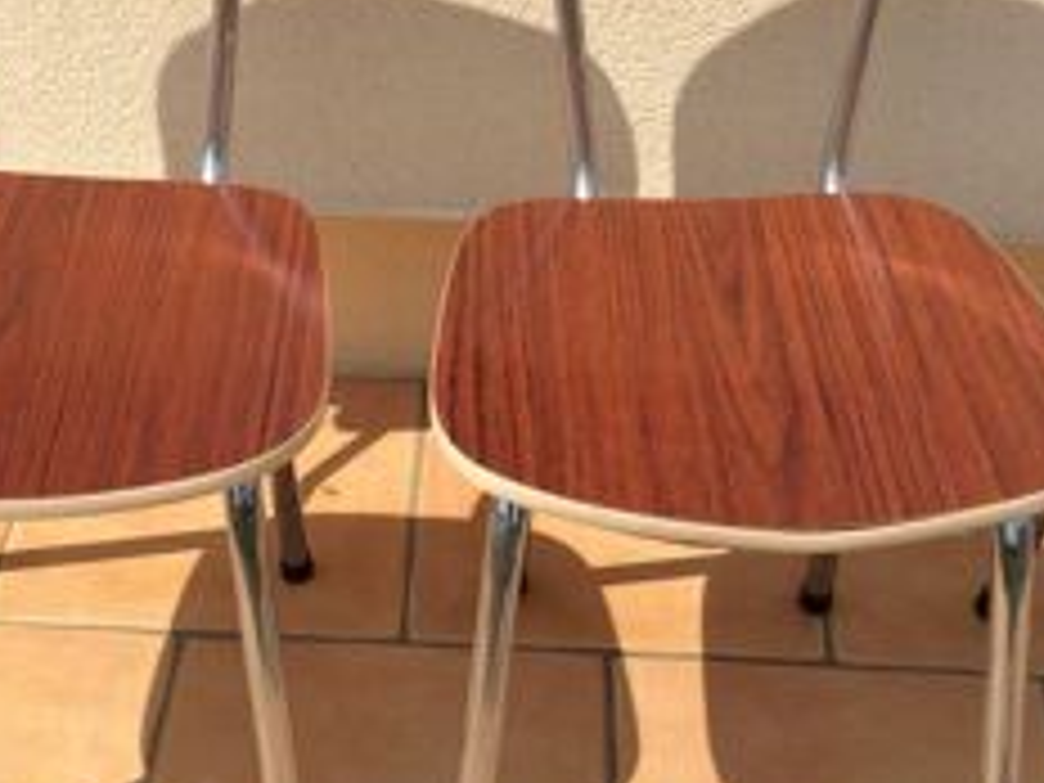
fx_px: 1991
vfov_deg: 22.2
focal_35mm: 66
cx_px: 459
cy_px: 286
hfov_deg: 29.4
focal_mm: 3.3
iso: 32
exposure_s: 1/2203
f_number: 2.4
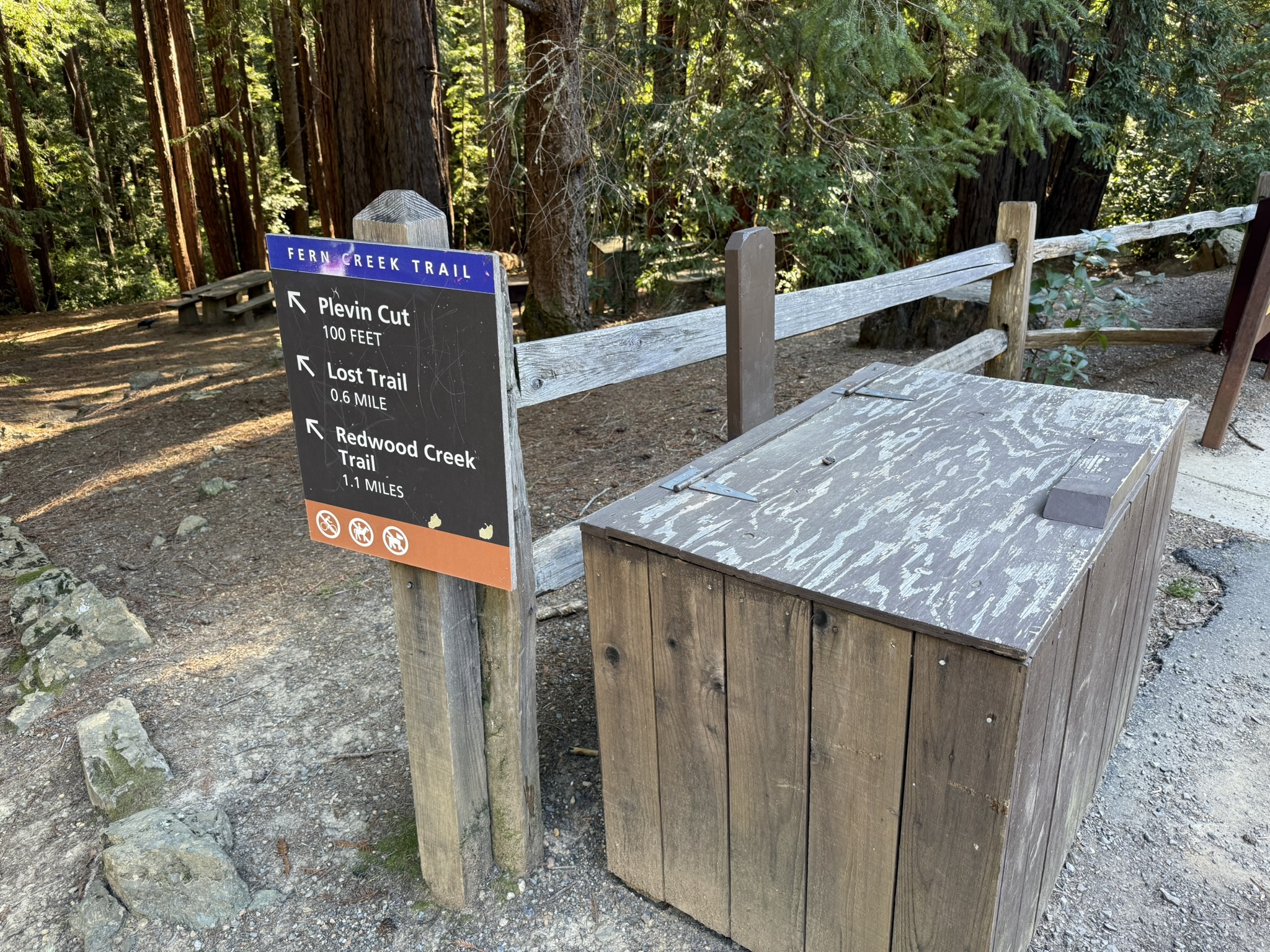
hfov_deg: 71.6
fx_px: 881
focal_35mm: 24
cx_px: 635
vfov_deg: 56.8
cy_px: 476
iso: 160
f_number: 1.78
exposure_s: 1/121
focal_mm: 6.76
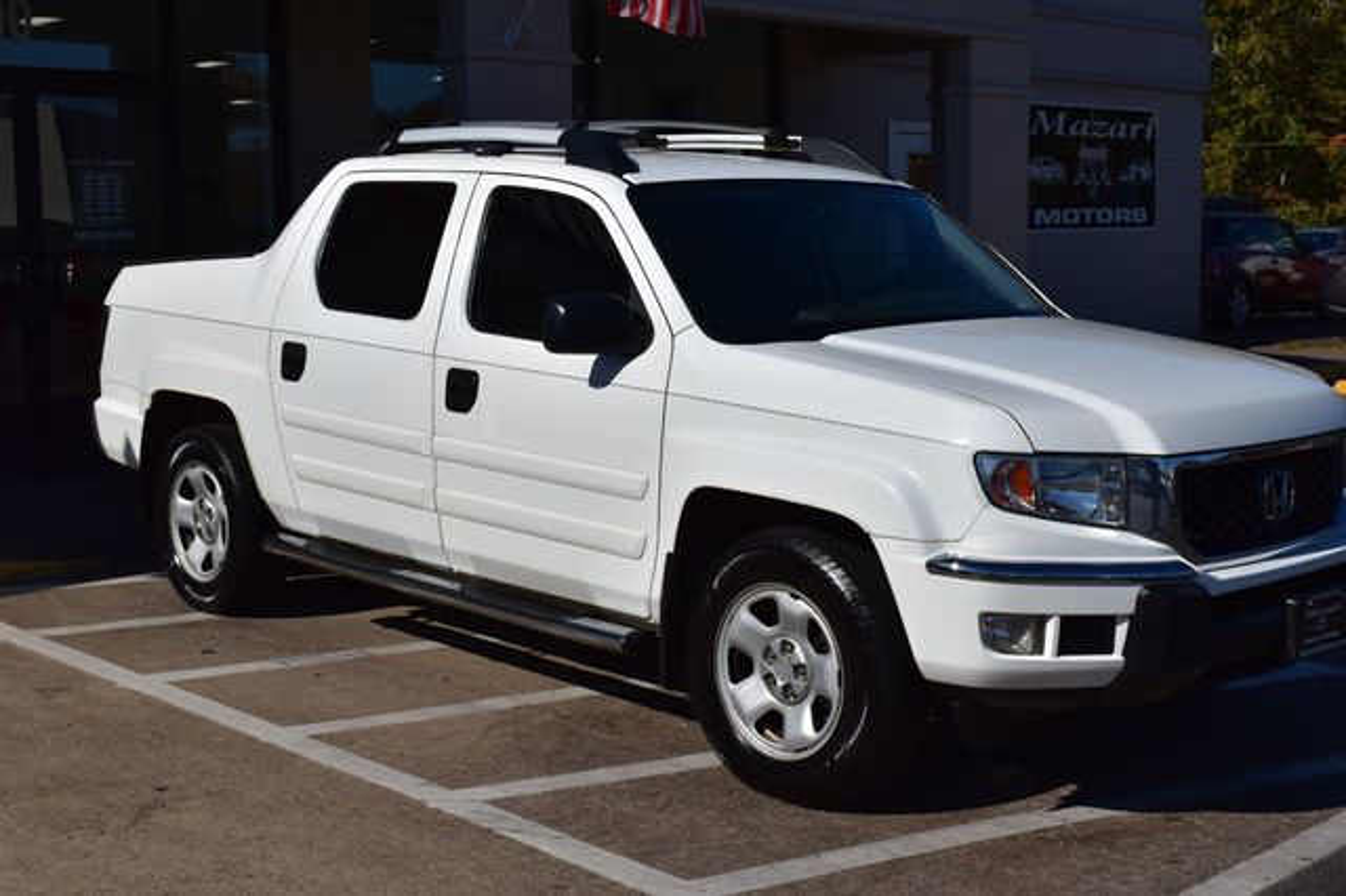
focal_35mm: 48
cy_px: 448
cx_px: 673
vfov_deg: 28.0
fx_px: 1794
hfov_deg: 41.1
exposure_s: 1/800
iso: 200
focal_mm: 32
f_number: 13
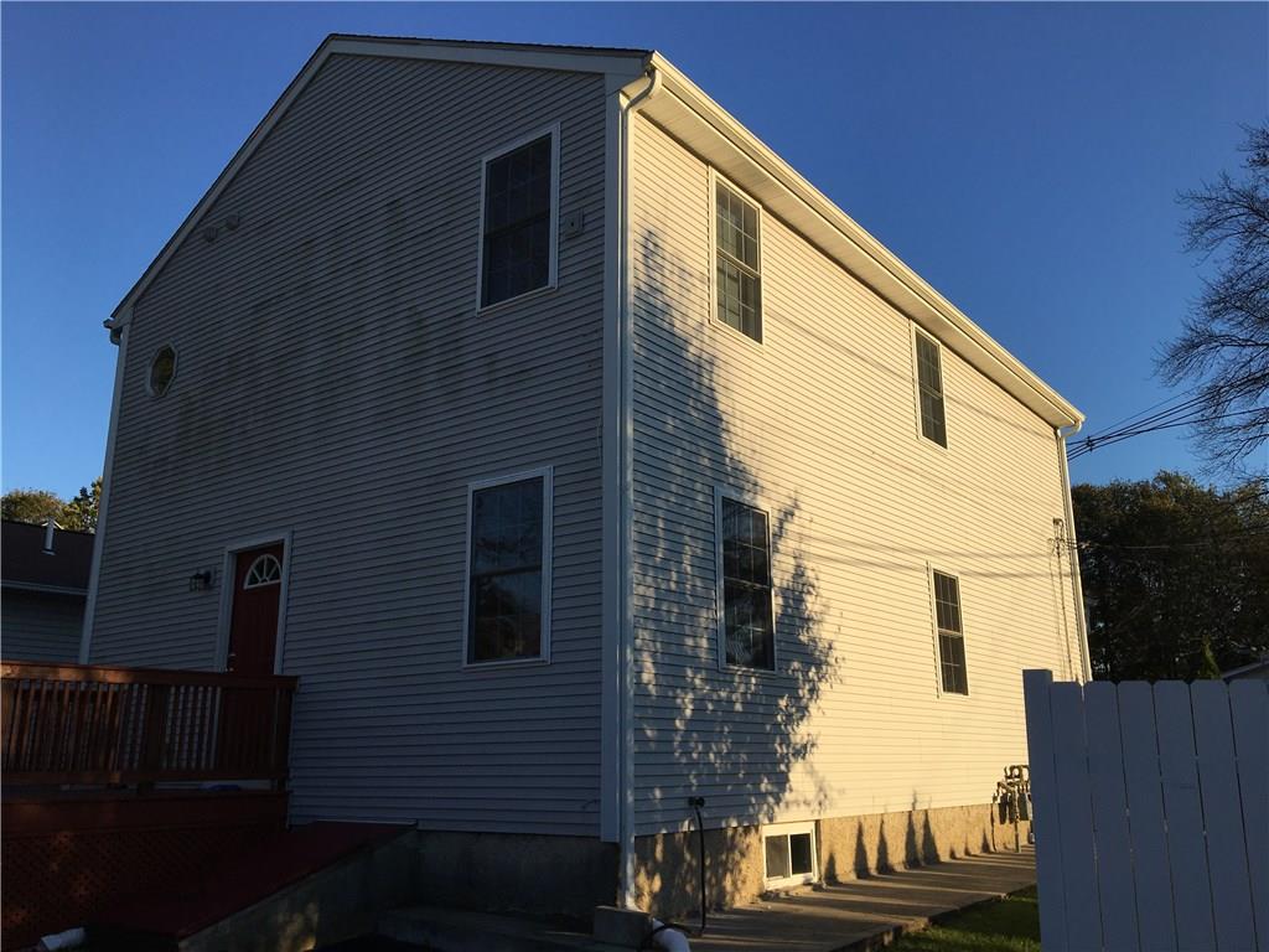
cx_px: 634
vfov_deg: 48.2
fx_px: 1063
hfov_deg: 61.7
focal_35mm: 29
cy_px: 476
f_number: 2.2
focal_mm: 4.15
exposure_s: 1/1603
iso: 25
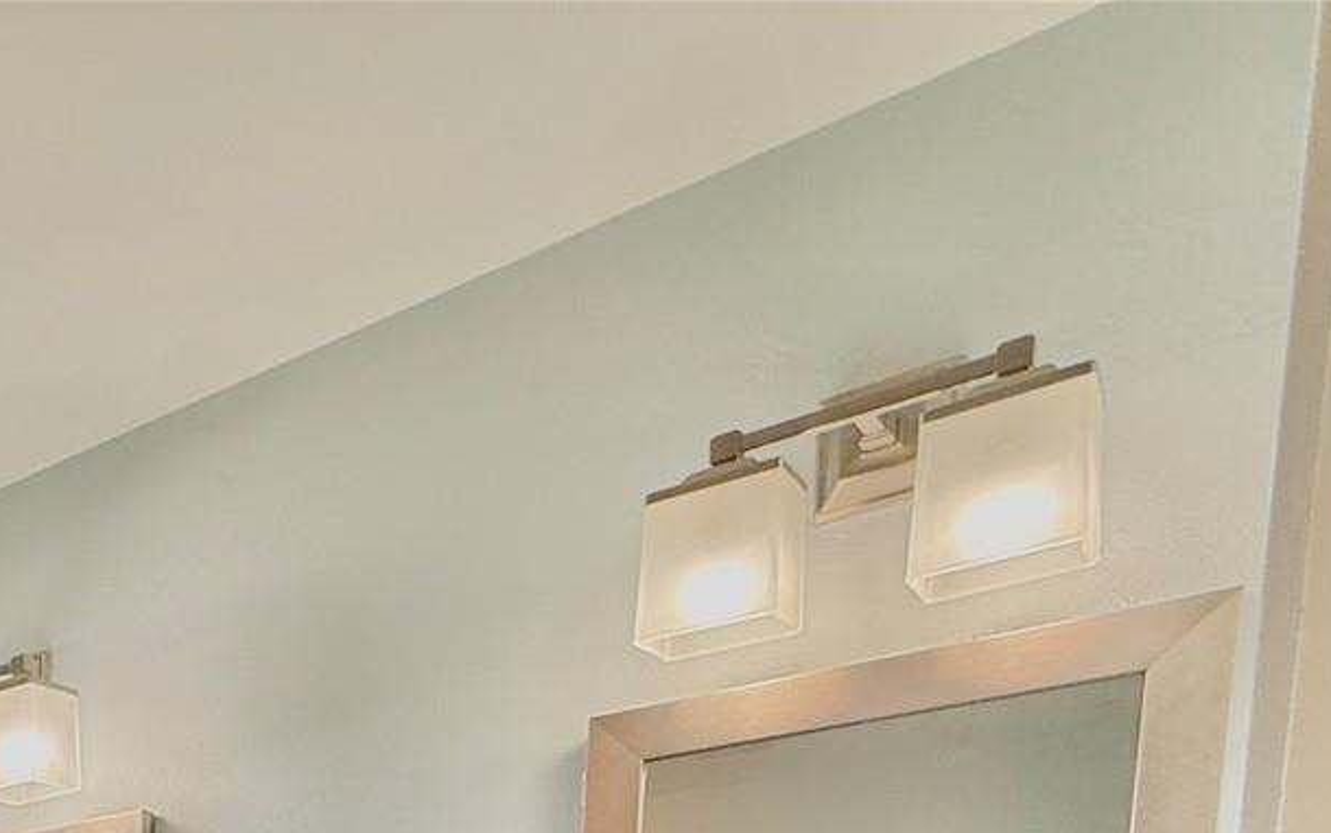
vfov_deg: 24.2
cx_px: -181
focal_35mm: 39
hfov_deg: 39.6
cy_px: 1310
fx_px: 1415
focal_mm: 2.22
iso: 100
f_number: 2.2
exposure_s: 1/120
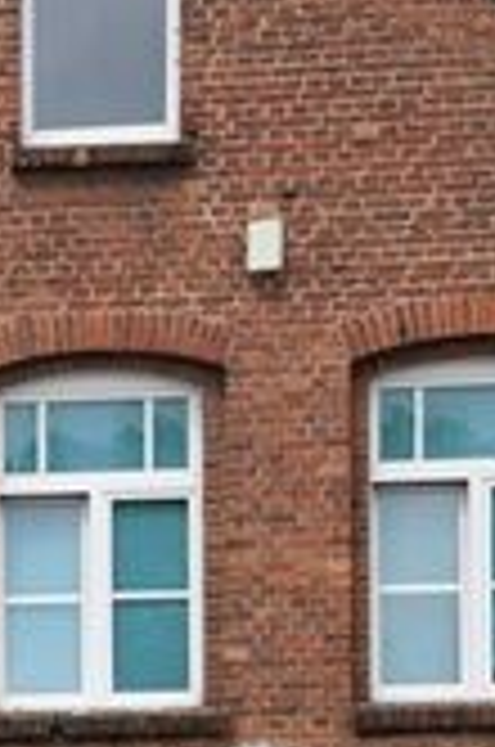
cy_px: 976
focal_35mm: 277
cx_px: -1323
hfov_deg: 4.6
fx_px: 5737
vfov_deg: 7.4
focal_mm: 34
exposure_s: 1/1600
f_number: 5.6
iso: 400
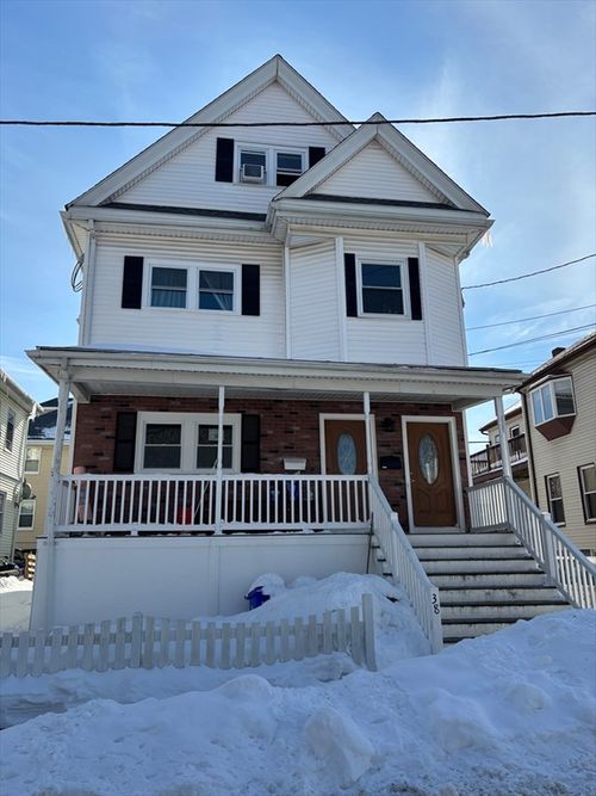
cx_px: 298
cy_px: 398
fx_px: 597
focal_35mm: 26
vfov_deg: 67.3
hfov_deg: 53.0
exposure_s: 1/3937
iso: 50
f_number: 1.6
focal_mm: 5.96
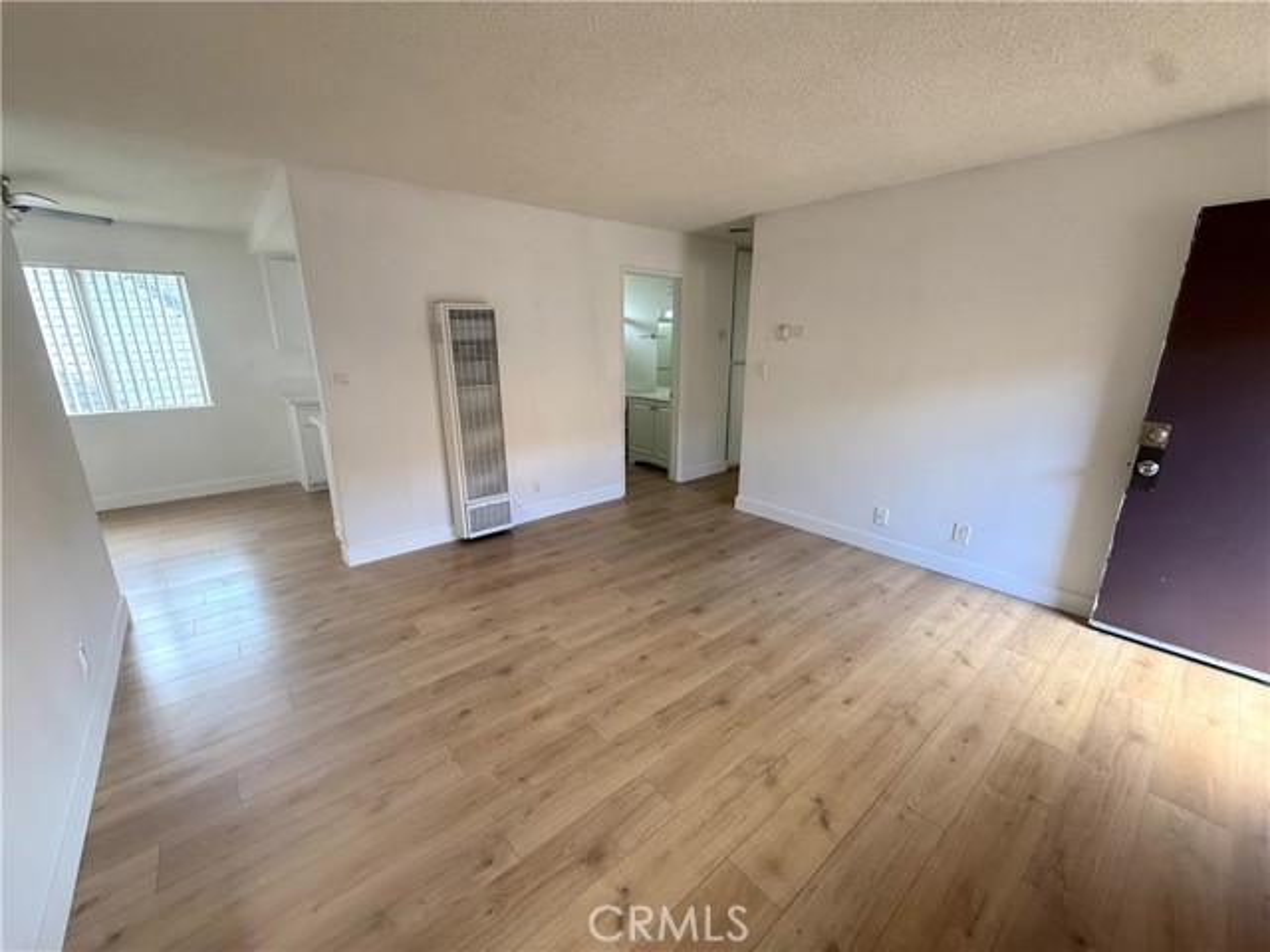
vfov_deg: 85.7
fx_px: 514
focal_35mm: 14
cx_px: 635
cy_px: 476
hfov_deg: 102.1
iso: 200
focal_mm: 2.22
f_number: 2.2
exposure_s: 1/99
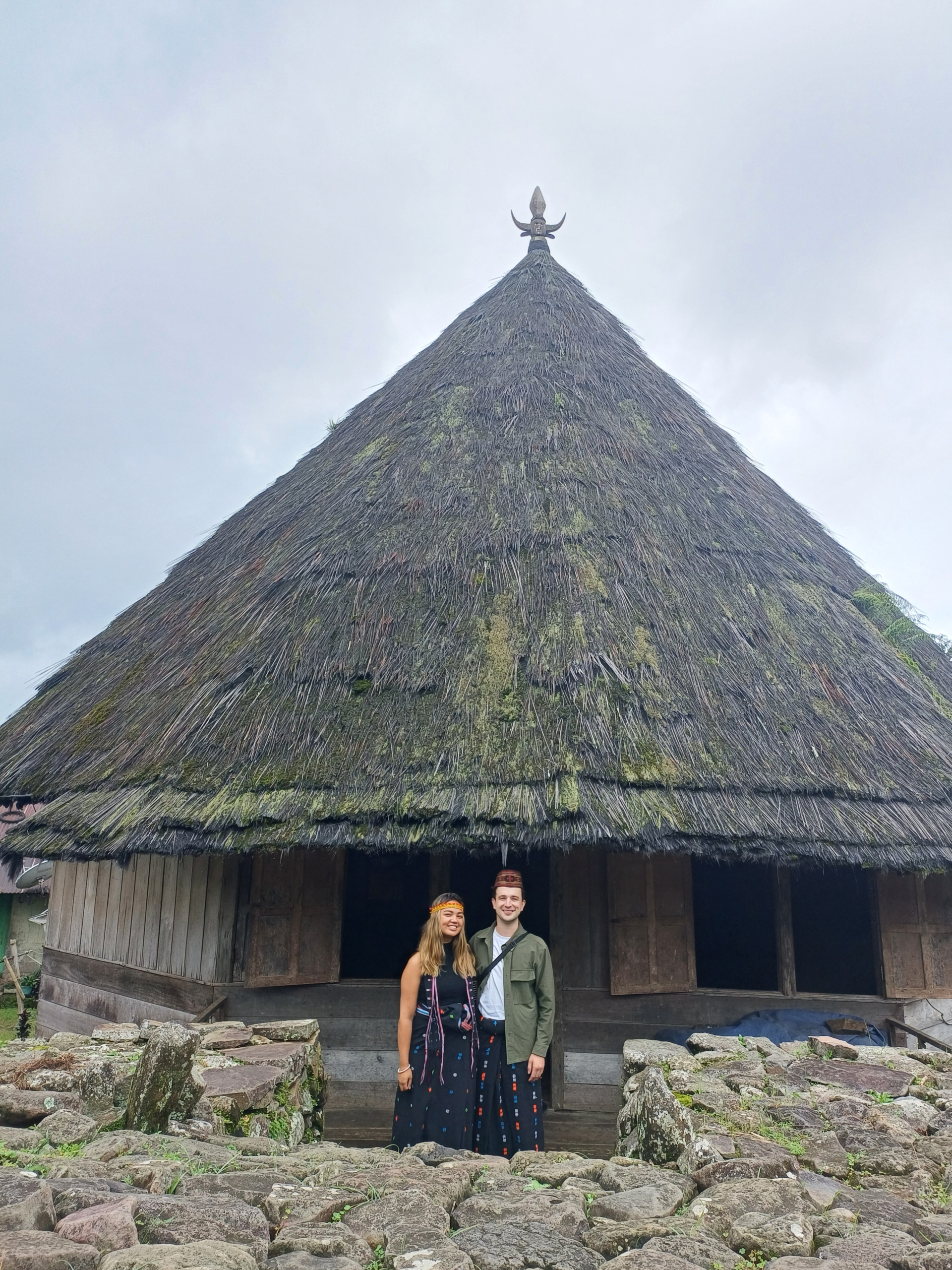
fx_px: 917
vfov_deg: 69.4
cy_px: 635
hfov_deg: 54.9
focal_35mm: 25
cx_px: 476
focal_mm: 4.65
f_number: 1.8
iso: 50
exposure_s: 1/426
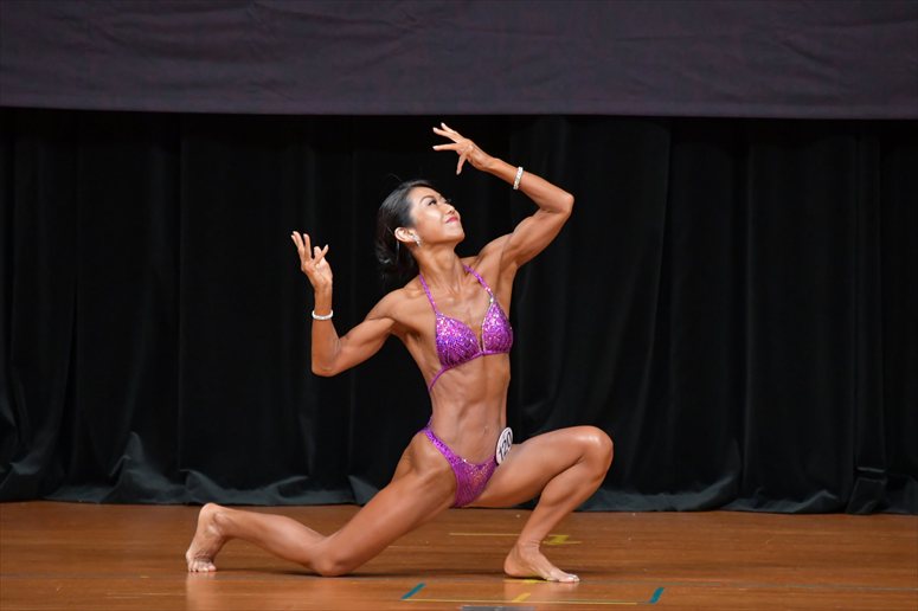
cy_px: 306
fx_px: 9558
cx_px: 459
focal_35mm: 375
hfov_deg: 5.5
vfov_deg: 3.7
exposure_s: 1/400
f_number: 5.6
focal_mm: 250
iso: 4000
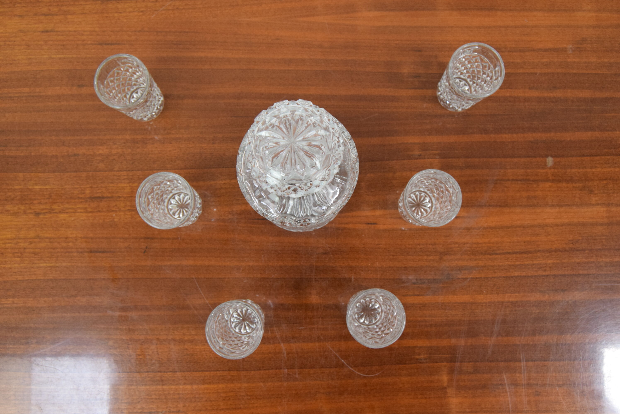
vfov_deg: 38.4
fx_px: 595
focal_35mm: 34
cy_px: 207
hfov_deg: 55.1
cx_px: 310
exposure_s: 1/200
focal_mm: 23
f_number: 7.1
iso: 1600
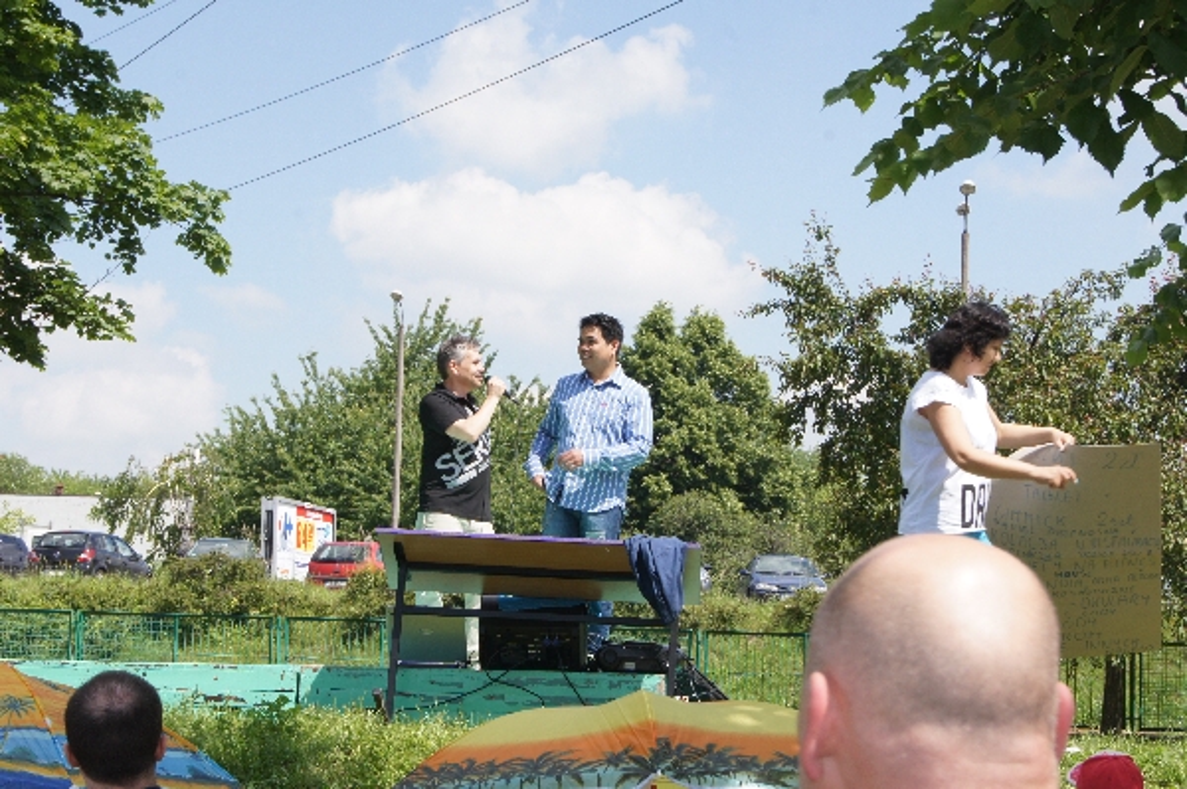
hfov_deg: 24.6
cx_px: 594
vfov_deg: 16.5
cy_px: 394
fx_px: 2718
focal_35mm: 82
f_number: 16
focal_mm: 55
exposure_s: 1/160
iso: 200
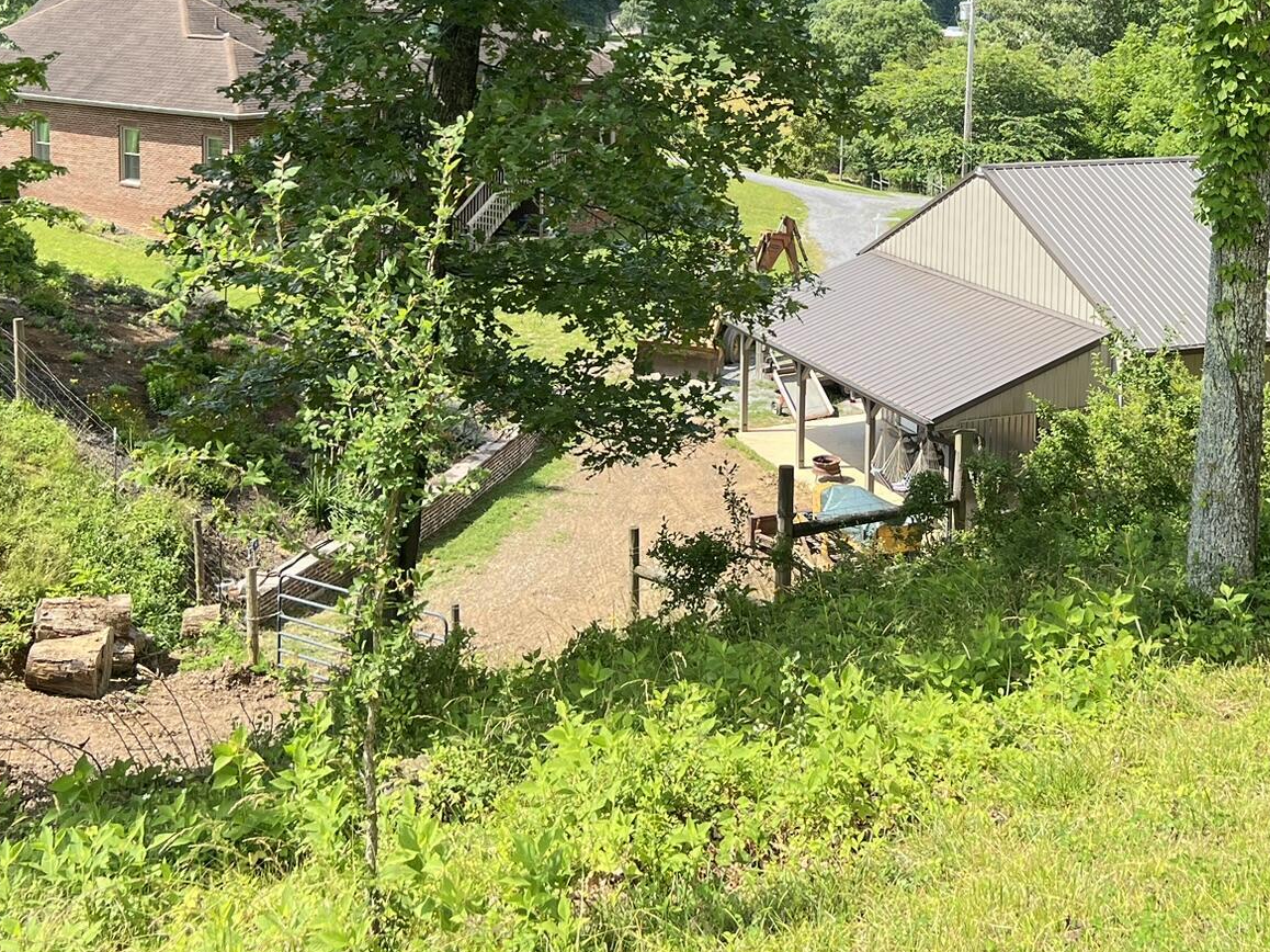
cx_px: 808
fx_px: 1687
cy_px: 116
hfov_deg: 40.9
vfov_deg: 30.3
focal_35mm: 46
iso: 50
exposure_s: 1/1311
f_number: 1.5
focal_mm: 5.7
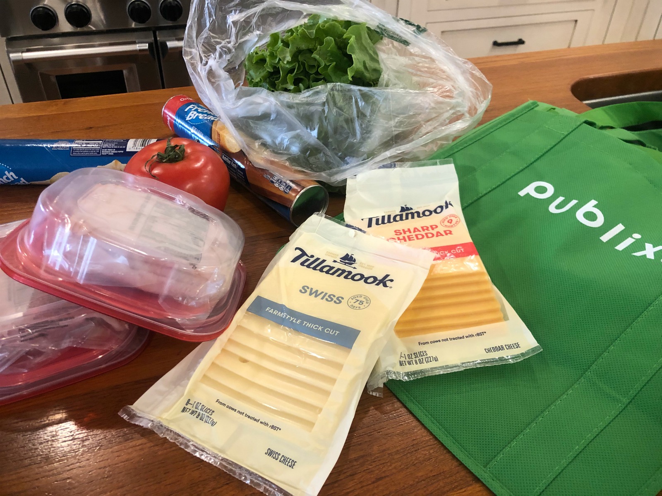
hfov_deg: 63.4
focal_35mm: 28
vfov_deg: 49.7
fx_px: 535
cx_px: 331
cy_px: 248
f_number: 1.8
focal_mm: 4
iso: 80
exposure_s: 1/17
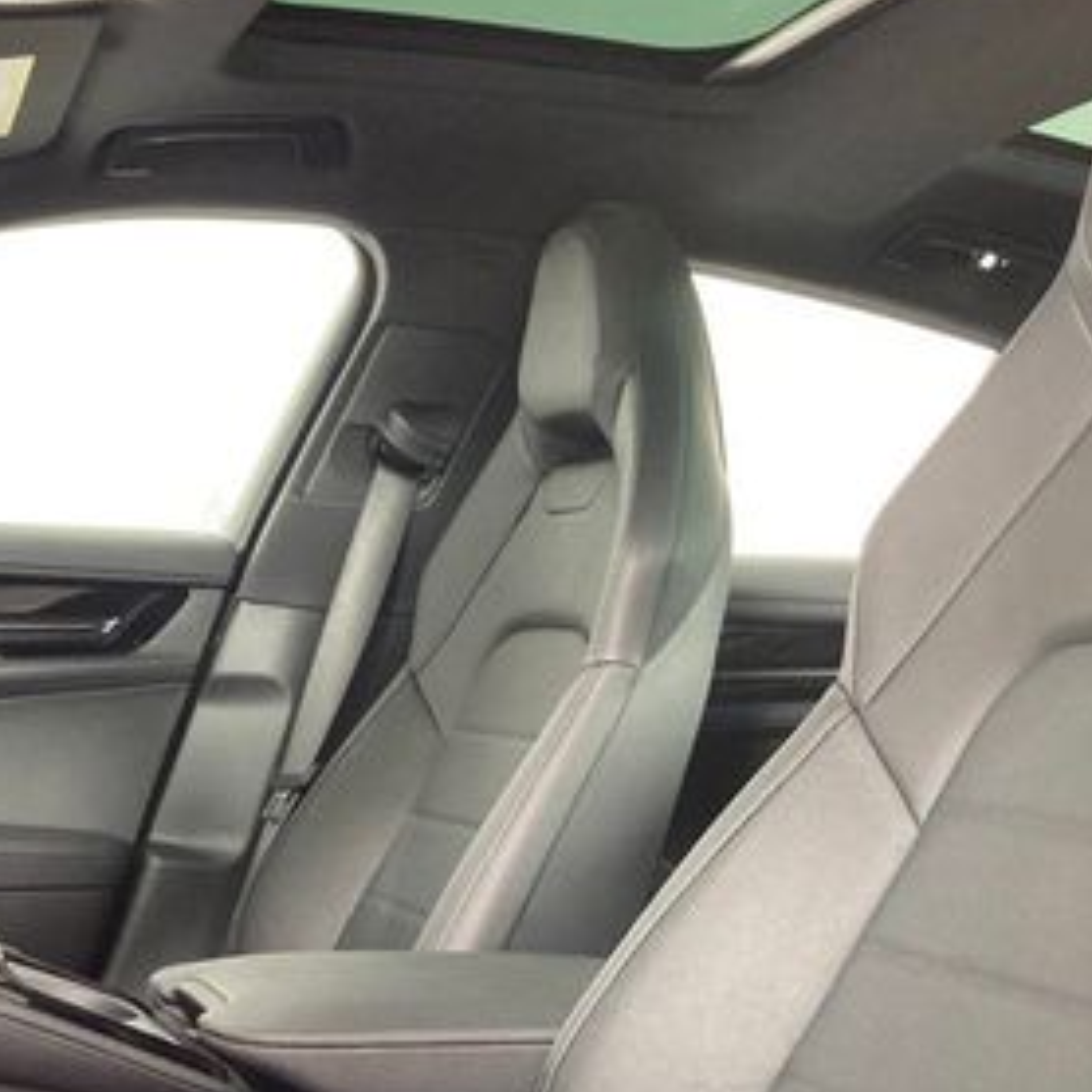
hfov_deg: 29.6
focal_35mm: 57
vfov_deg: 29.9
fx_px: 2034
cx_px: 291
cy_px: 699
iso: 125
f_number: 1.8
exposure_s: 1/60
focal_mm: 3.99
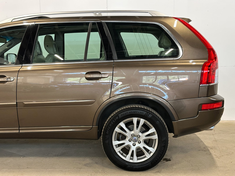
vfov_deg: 30.3
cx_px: 118
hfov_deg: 39.6
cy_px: 88
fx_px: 326
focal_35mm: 48
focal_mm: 6.86
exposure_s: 1/50
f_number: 1.8
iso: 250
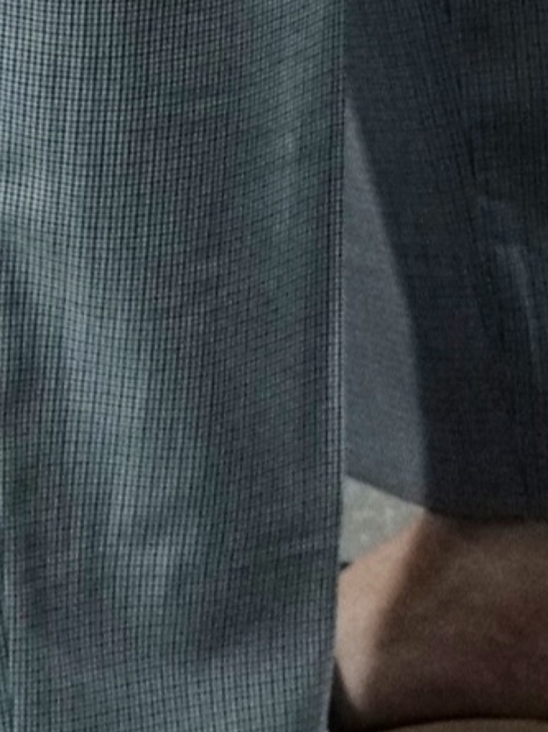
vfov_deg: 8.7
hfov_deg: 6.5
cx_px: 234
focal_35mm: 227
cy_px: 180
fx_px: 4798
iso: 1600
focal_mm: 70
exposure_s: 1/320
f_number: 5.6
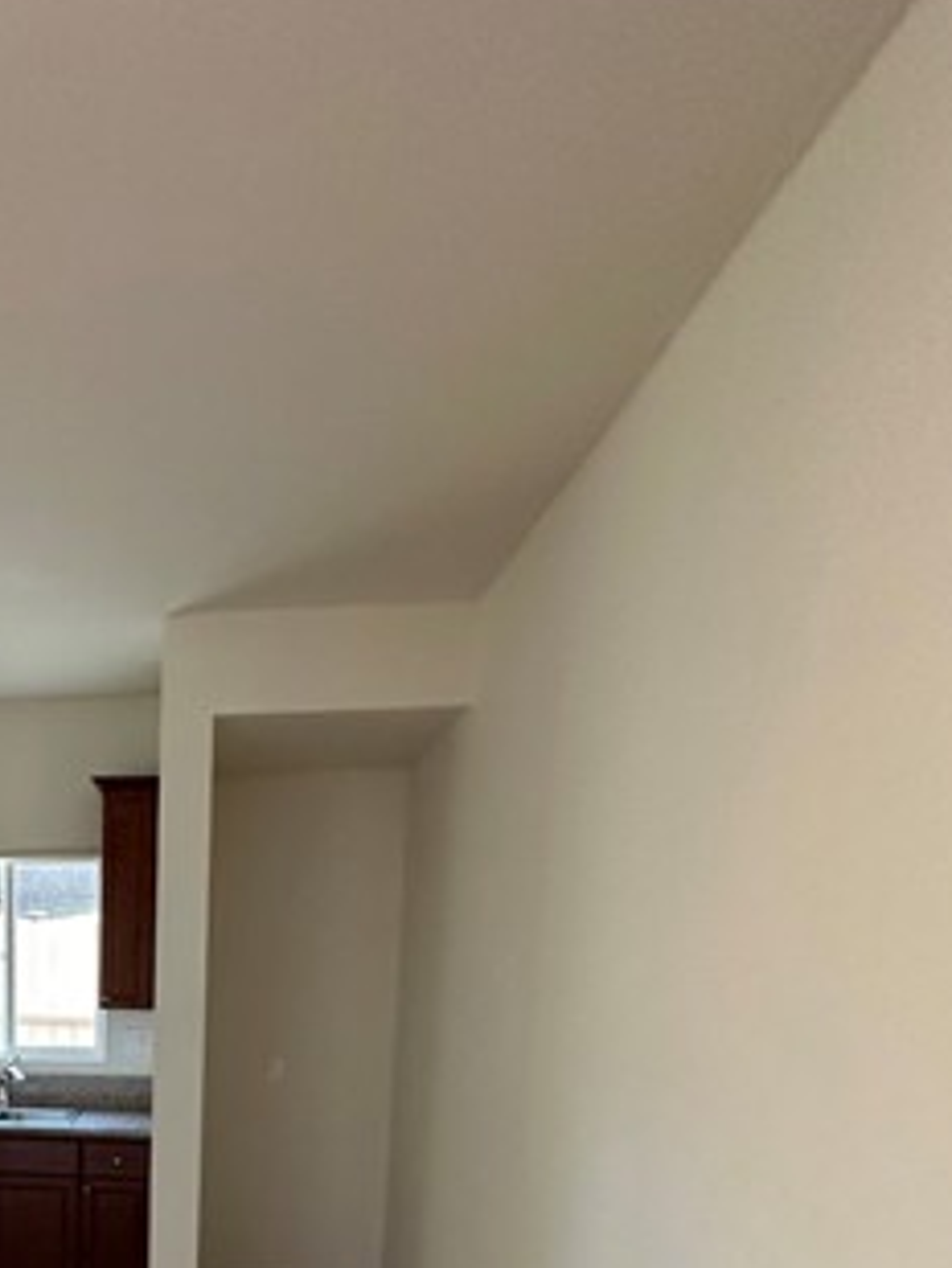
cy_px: 1120
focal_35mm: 29
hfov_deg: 42.5
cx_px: 29
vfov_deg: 54.4
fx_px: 1063
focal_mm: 2.22
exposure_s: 1/60
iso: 640
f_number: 2.2
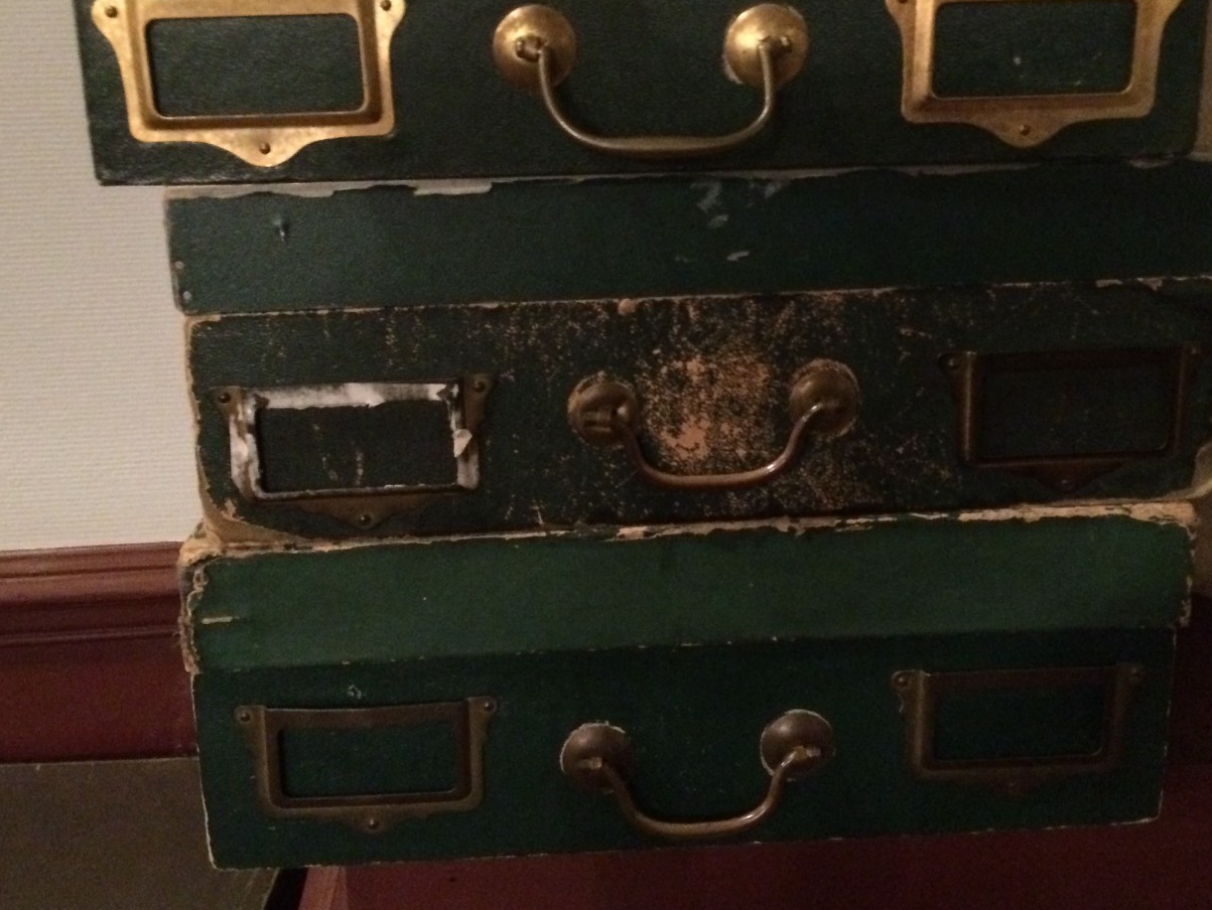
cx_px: 652
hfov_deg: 48.9
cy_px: 339
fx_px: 1331
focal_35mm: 38
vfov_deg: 37.5
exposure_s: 1/17
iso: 640
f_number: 2.2
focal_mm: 4.15
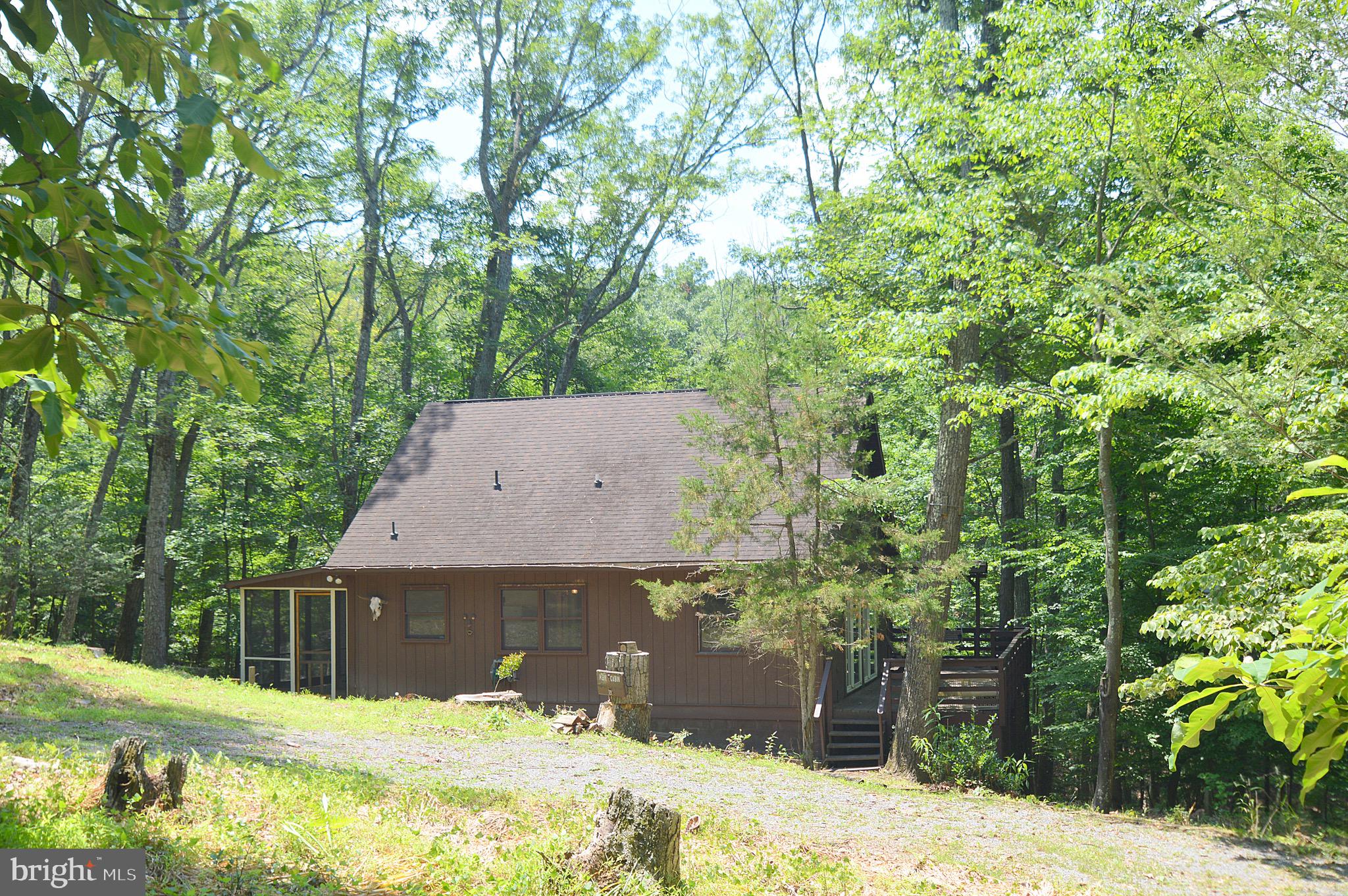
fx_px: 1347
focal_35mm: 36
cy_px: 448
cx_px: 674
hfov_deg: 53.2
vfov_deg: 36.8
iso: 100
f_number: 6.3
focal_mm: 24
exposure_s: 1/160
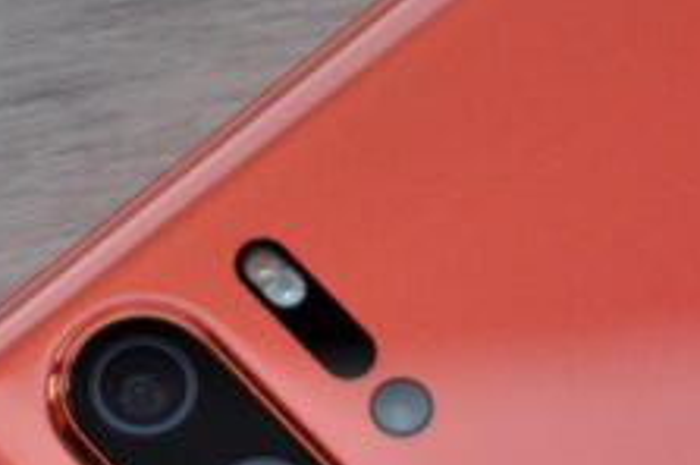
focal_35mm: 494
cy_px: 806
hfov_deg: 4.2
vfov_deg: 2.8
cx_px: 210
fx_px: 9592
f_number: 5.6
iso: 200
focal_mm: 92
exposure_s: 1/125
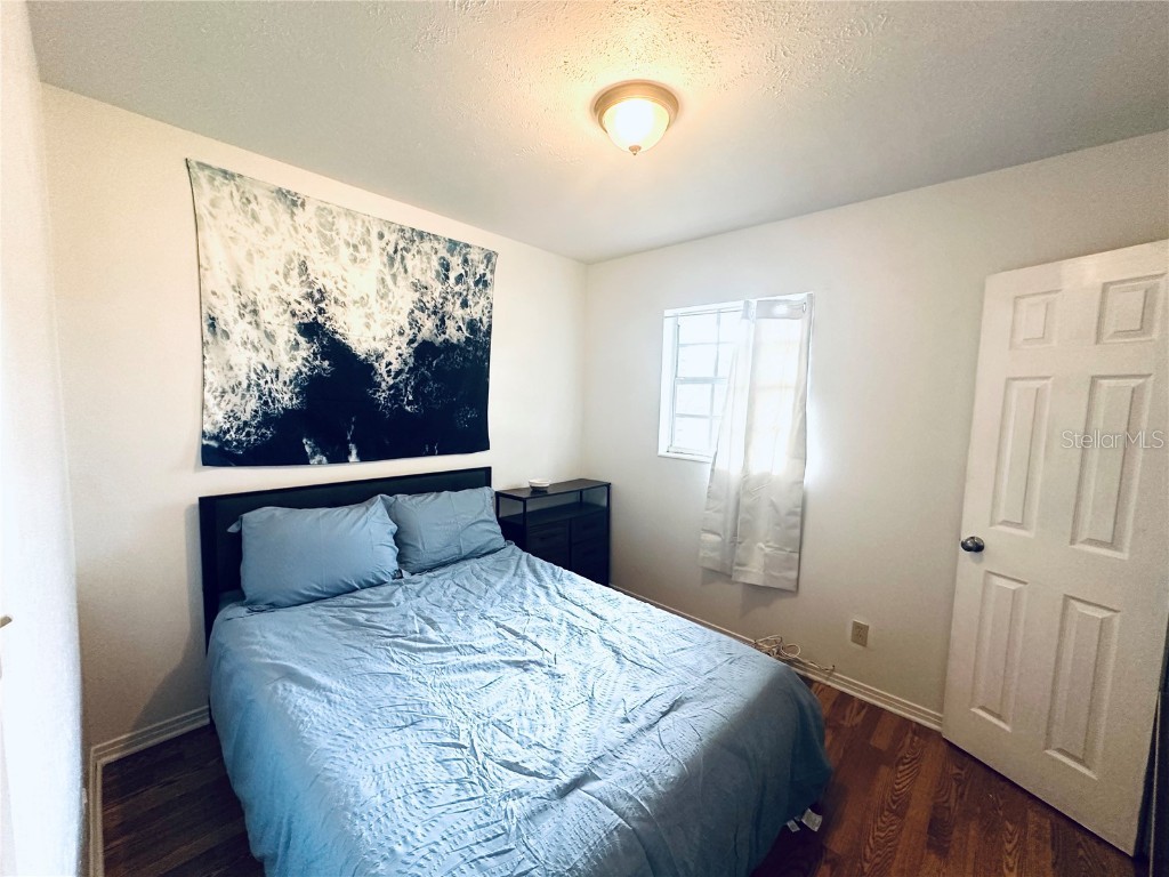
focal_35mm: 14
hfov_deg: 102.1
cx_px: 584
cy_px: 438
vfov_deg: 85.7
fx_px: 473
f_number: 2.2
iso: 320
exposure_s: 1/60
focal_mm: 2.22
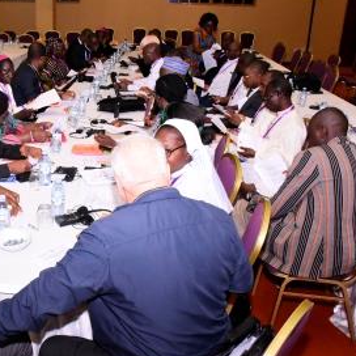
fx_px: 489
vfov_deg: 40.0
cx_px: 93
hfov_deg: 39.1
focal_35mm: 42
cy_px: 167
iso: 5000
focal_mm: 20
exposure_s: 1/100
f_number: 10
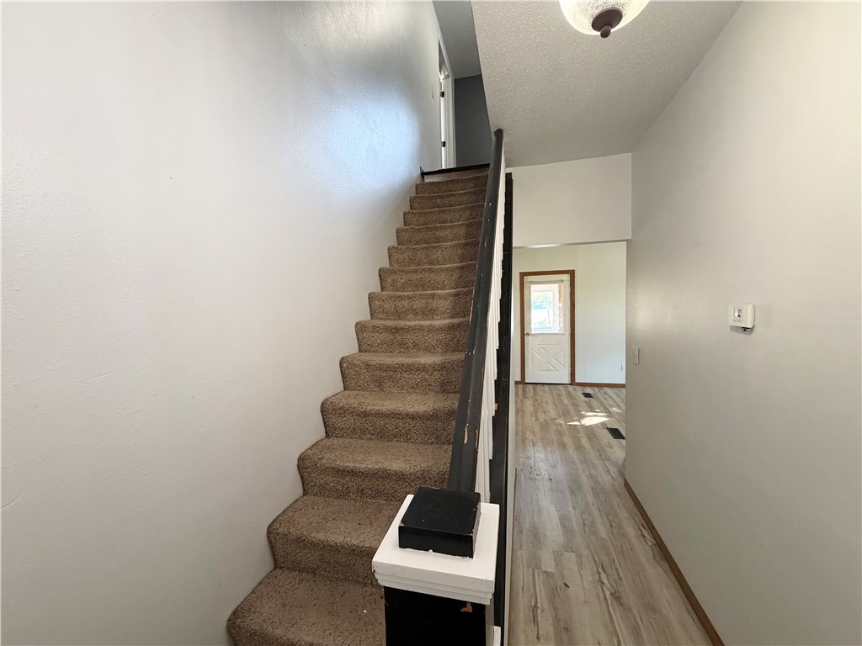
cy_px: 323
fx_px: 349
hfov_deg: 102.1
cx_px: 431
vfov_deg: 85.7
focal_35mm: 14
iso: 320
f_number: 2.2
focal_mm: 2.22
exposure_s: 1/60
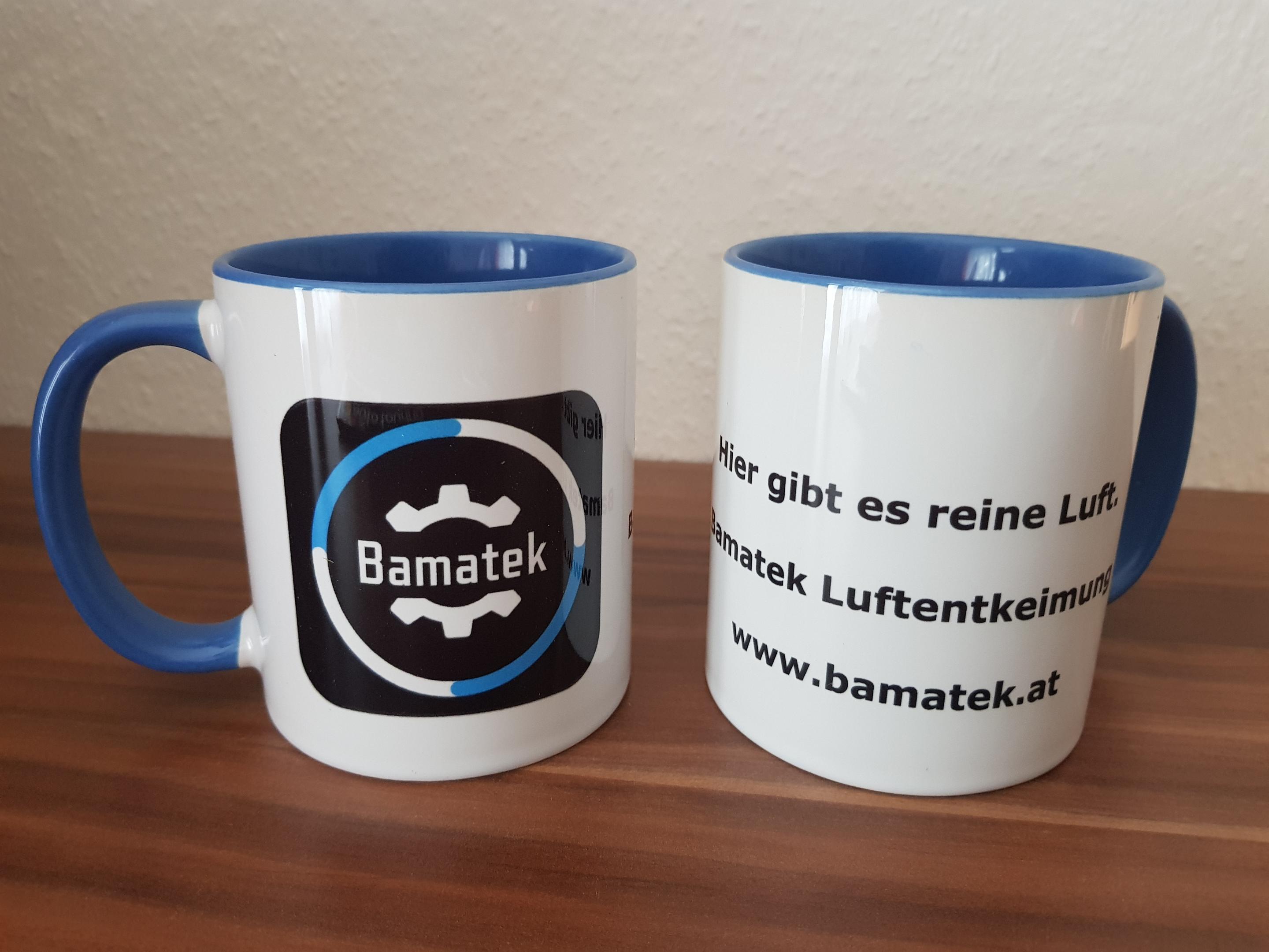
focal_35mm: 26
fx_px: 953
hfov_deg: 67.3
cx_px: 634
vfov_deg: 53.1
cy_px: 476
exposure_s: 1/20
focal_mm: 4.2
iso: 250
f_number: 1.7
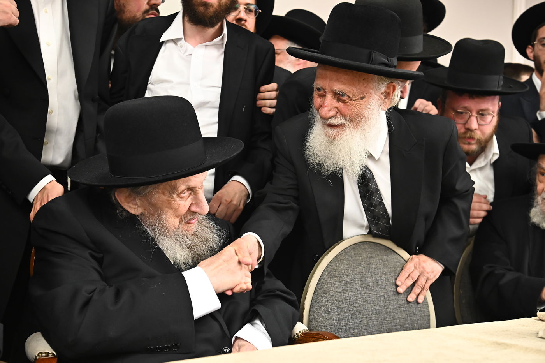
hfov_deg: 41.1
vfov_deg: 28.0
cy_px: 182
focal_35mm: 48
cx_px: 272
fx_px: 726
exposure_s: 1/200
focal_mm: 48
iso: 3200
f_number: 5
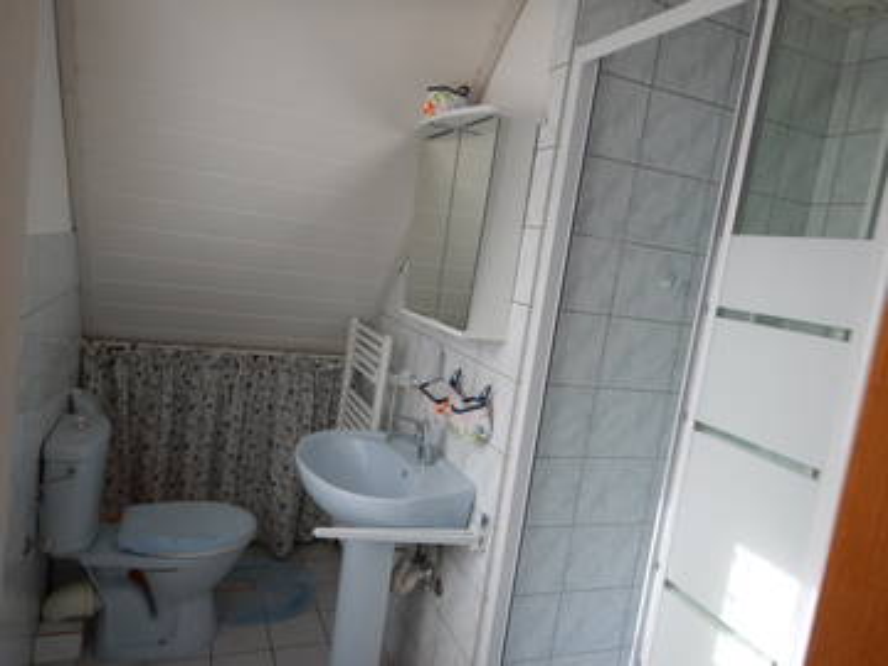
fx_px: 616
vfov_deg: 56.8
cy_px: 333
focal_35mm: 24
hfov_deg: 71.6
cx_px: 444
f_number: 2.8
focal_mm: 4.3
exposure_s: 1/200
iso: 125
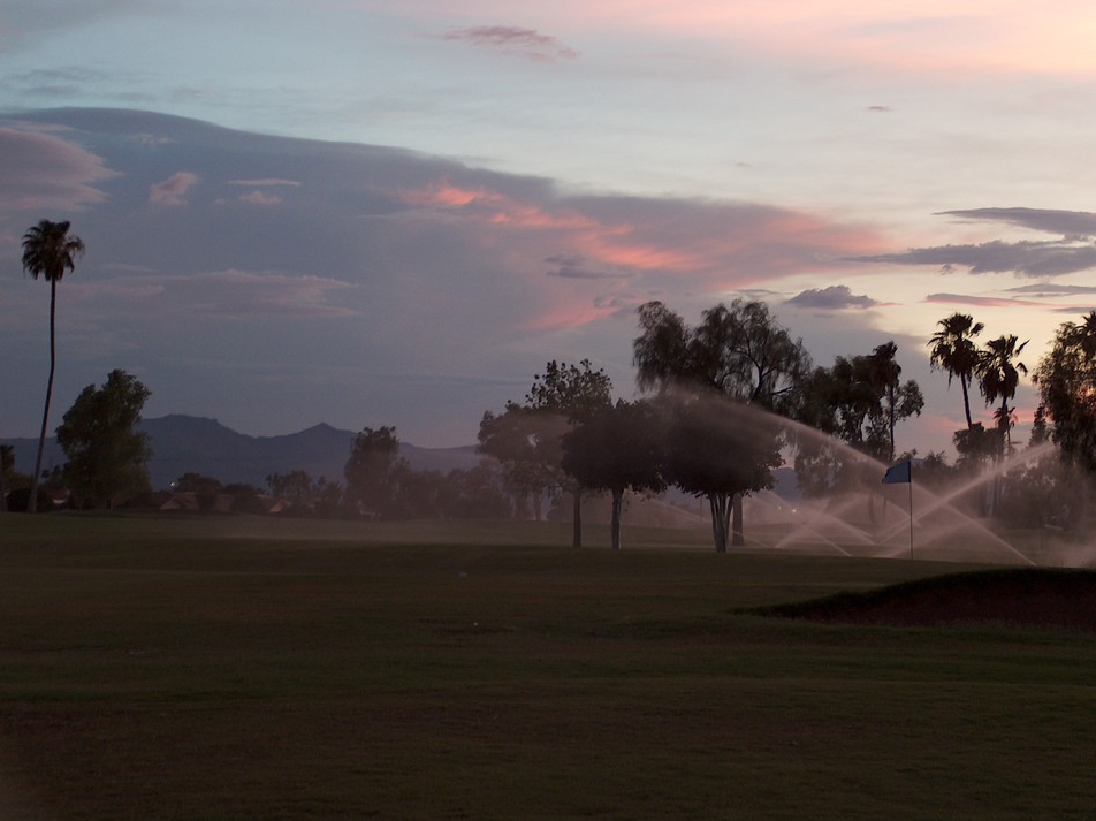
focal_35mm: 92
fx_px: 2911
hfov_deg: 21.3
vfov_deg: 16.0
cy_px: 379
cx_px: 574
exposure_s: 1/22
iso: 100
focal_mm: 17.25
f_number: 2.9
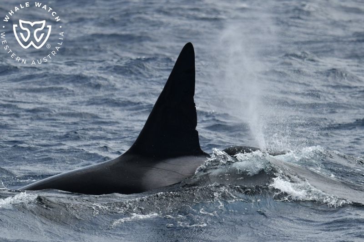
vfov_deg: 5.1
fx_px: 2729
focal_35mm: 270
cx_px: 182
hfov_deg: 7.6
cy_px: 121
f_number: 5.6
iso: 800
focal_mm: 270
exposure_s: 1/8000
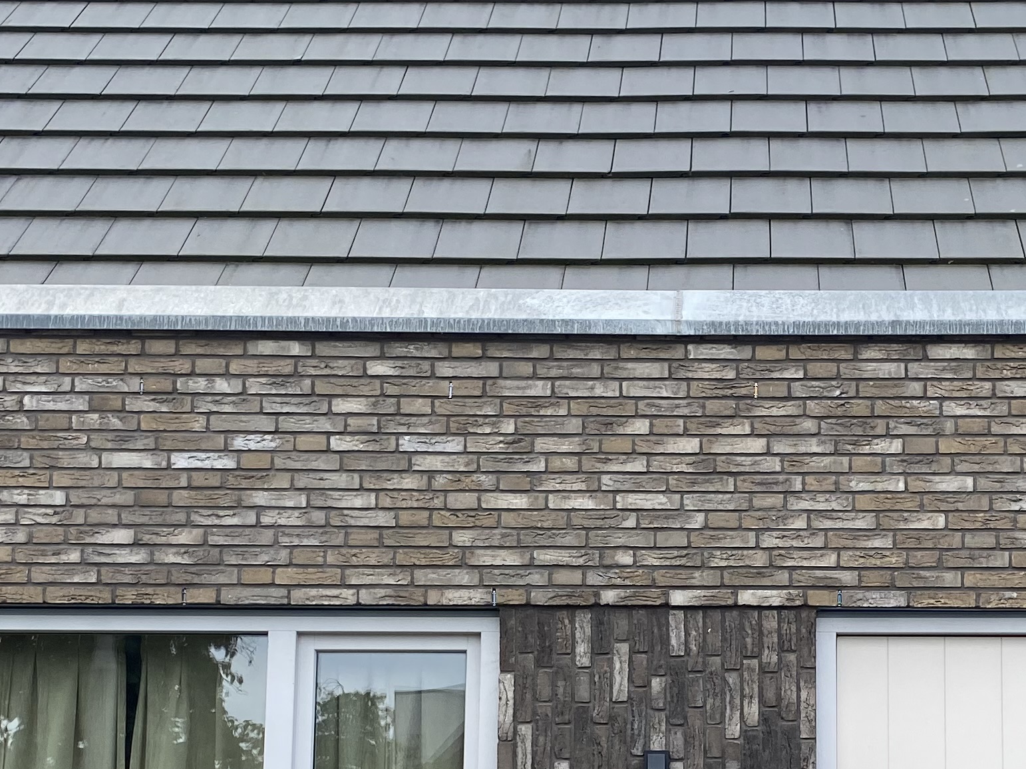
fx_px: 2015
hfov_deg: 28.3
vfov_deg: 21.2
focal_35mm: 68
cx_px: 708
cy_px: 656
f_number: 1.8
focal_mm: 4.25
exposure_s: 1/1124
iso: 32
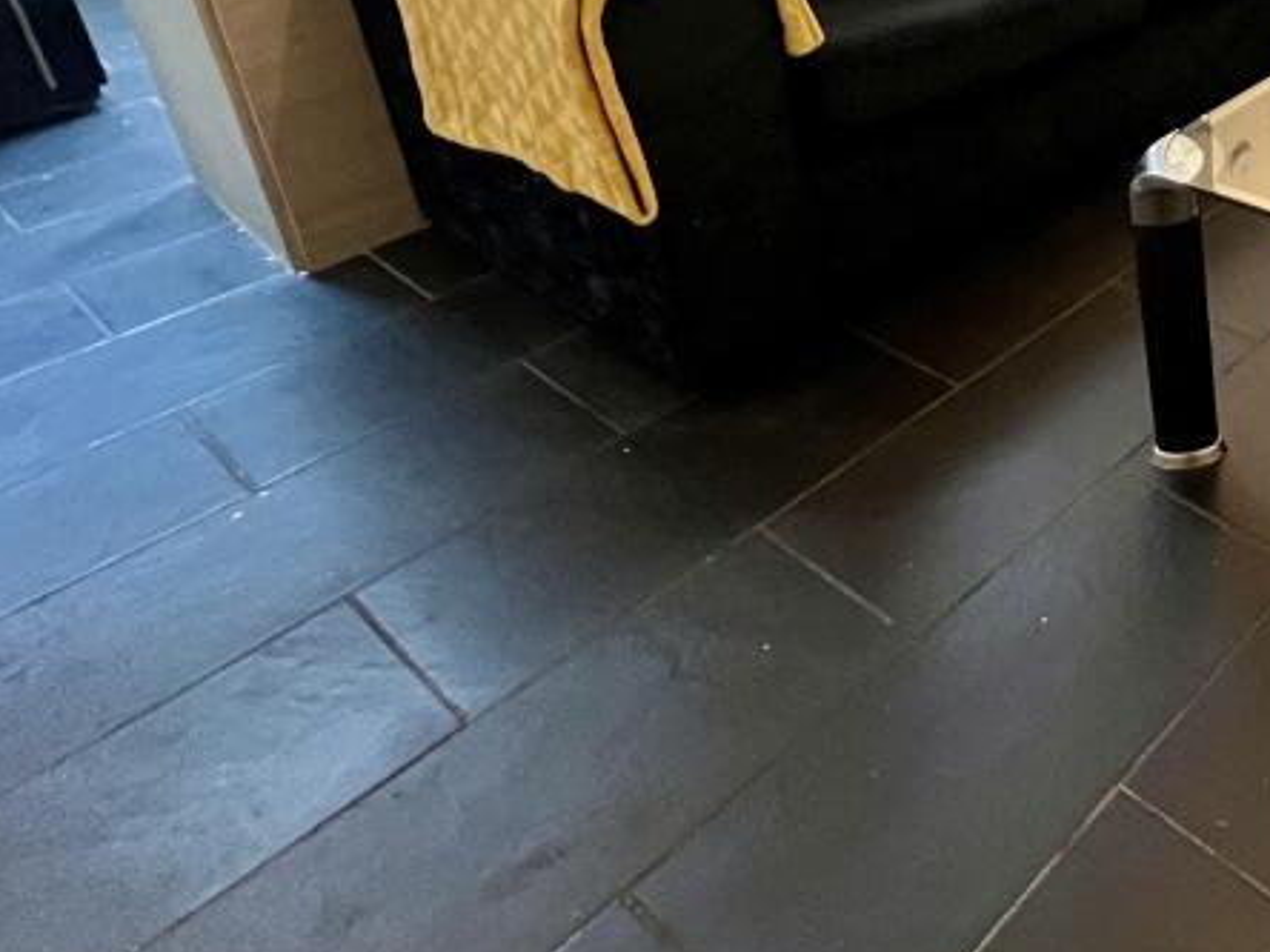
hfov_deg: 45.3
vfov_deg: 40.4
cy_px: -23
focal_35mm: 30
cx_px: 1393
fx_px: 1101
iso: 1000
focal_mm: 1.57
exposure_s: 1/50
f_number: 1.8
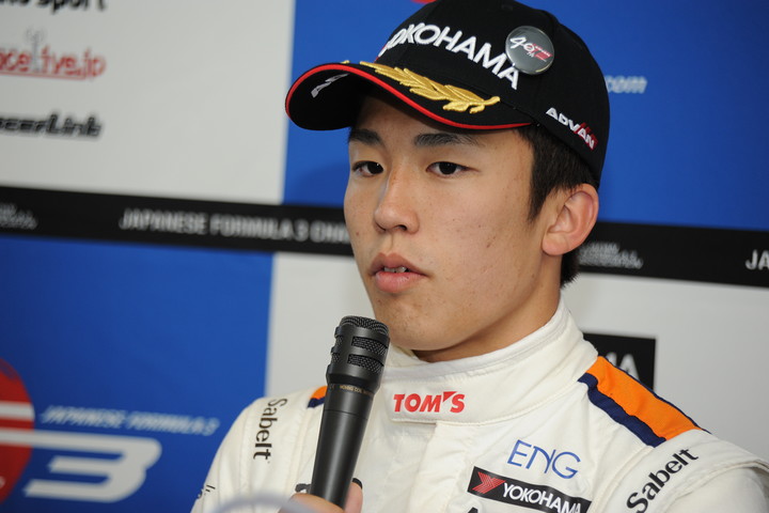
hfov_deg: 10.3
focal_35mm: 200
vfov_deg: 6.9
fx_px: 4272
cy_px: 256
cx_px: 384
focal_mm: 200
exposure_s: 1/250
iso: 800
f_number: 5.6
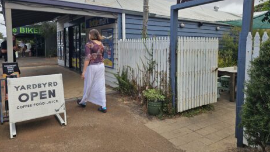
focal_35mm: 26
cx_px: 139
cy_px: 60
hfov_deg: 71.9
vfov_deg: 44.1
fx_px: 186
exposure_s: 1/490
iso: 10
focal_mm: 6.3
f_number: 1.7
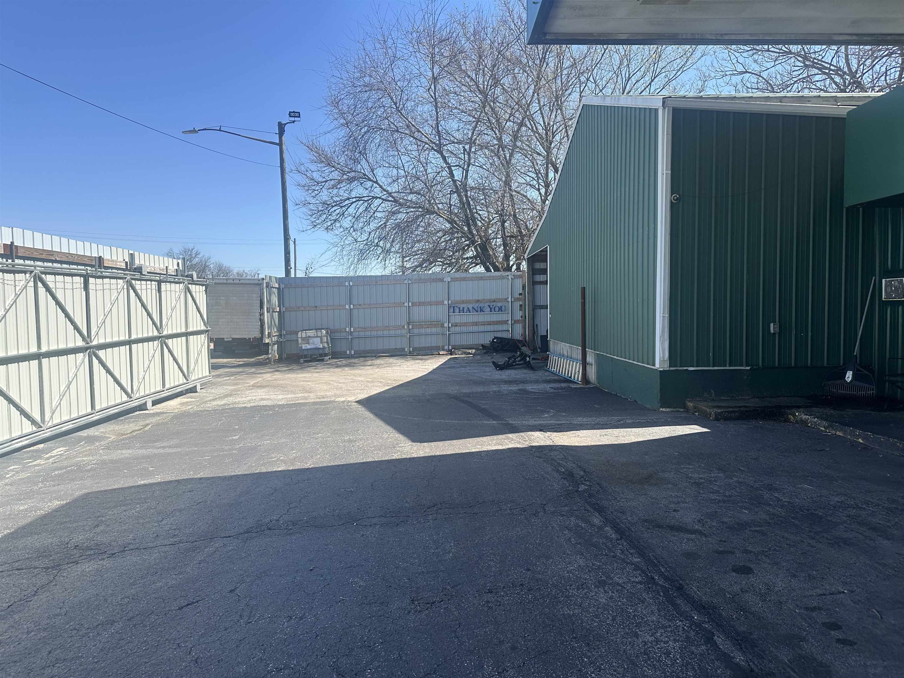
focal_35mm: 24
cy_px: 339
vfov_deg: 56.8
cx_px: 452
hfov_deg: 71.6
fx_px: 627
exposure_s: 1/2469
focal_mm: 6.86
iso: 80
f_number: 1.78
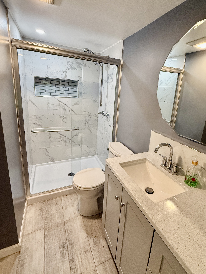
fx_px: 135
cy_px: 124
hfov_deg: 74.5
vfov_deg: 90.8
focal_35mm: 17
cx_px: 115
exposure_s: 1/120
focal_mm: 2.22
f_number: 2.2
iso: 250
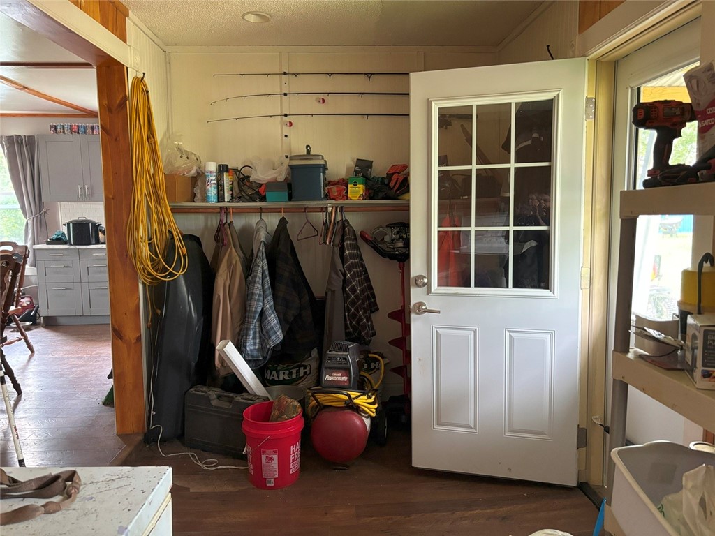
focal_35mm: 26
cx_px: 358
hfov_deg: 67.3
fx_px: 537
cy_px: 268
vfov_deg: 53.1
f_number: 1.6
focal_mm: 5.96
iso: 500
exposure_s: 1/51
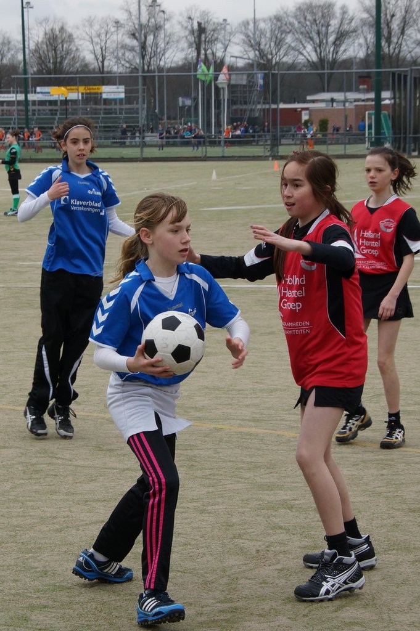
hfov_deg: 18.2
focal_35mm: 75
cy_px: 316
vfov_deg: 27.0
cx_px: 210
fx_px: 1315
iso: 400
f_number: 9
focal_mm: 50
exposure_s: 1/500
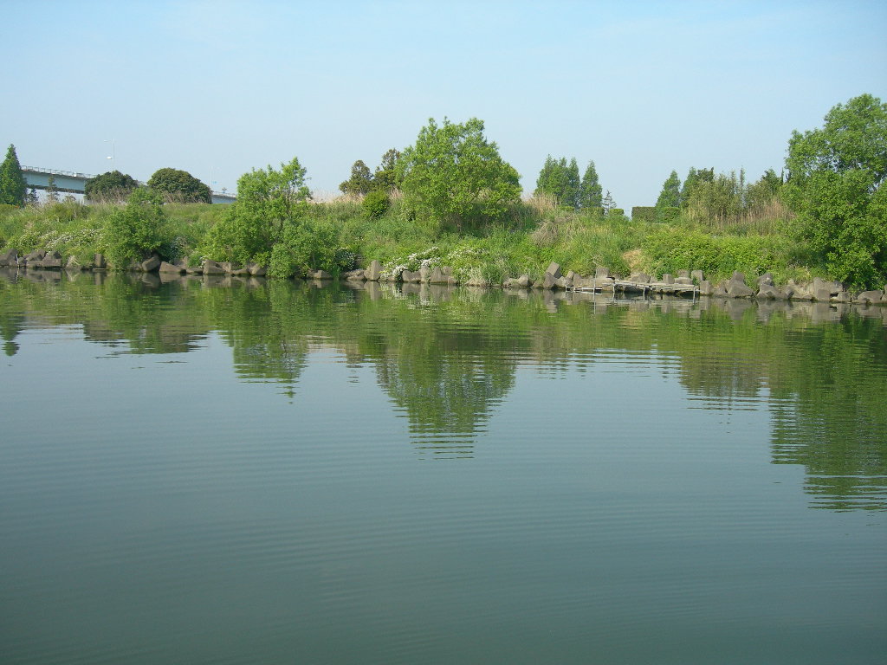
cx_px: 444
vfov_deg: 37.7
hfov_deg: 49.0
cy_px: 332
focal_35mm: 38
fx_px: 974
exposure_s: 1/716
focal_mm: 7.8
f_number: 2.8
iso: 50
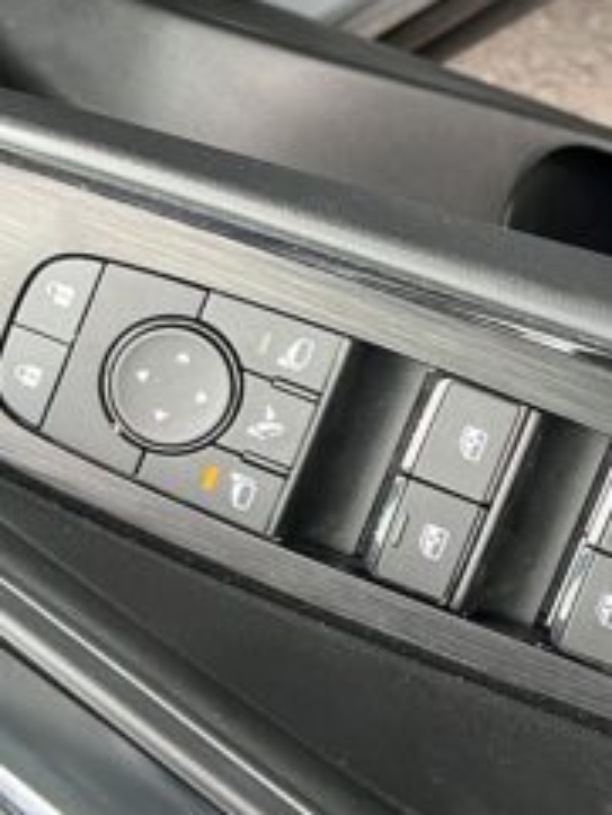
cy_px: 342
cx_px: 421
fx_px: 1602
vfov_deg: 28.5
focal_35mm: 68
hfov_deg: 21.5
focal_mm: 5.7
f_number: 1.5
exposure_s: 1/93
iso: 125
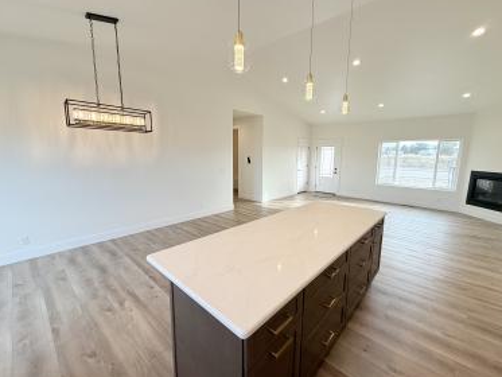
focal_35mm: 15
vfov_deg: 81.8
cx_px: 265
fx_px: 218
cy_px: 187
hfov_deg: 98.1
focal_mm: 2.22
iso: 64
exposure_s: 1/156
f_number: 2.2
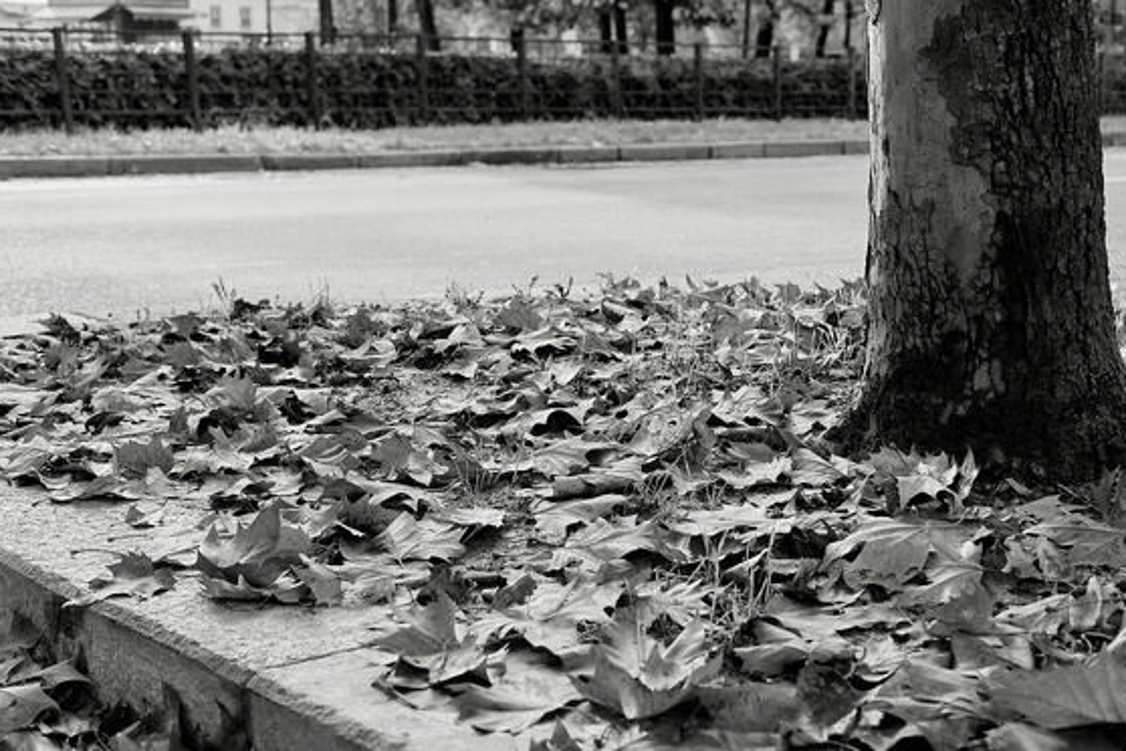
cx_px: 597
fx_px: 1783
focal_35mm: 57
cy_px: 398
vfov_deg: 23.8
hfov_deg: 35.0
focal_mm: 35
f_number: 4.5
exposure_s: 1/350
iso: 640
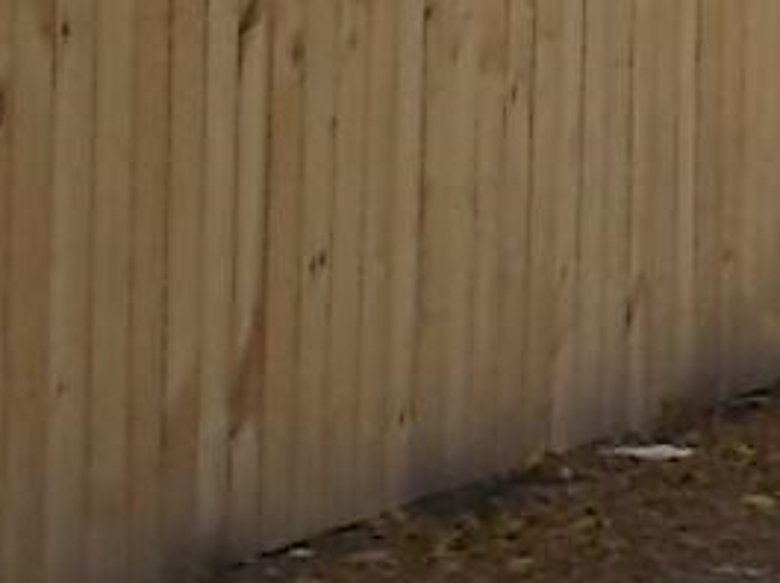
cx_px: 1934
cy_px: 492
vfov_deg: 6.0
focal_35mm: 248
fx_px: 5581
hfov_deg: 7.4
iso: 80
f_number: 3.6
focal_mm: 7.3
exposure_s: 1/160
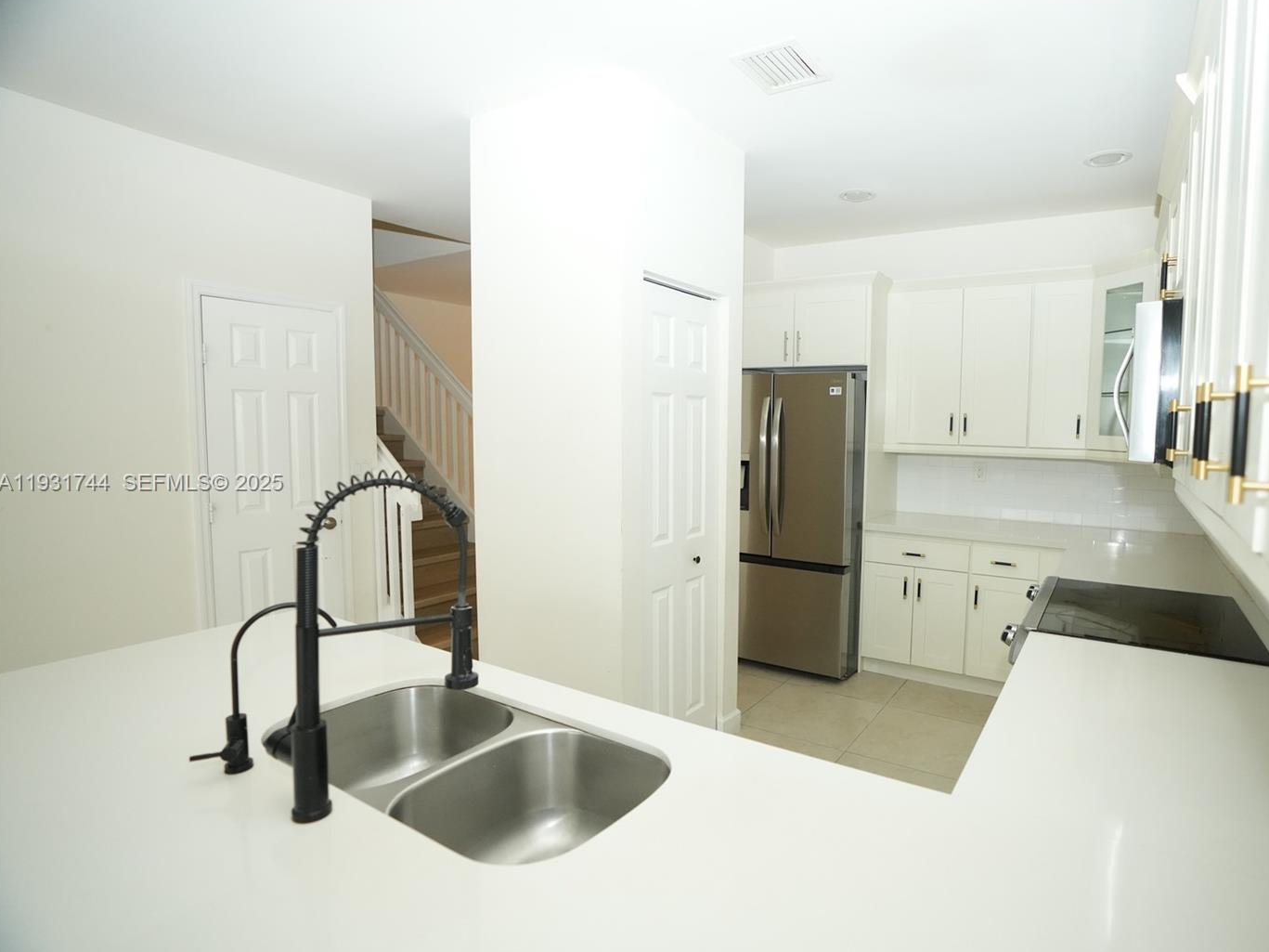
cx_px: 736
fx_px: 660
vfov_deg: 71.6
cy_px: 484
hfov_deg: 87.1
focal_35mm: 18
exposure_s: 1/250
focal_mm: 16
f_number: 2.8
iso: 4000
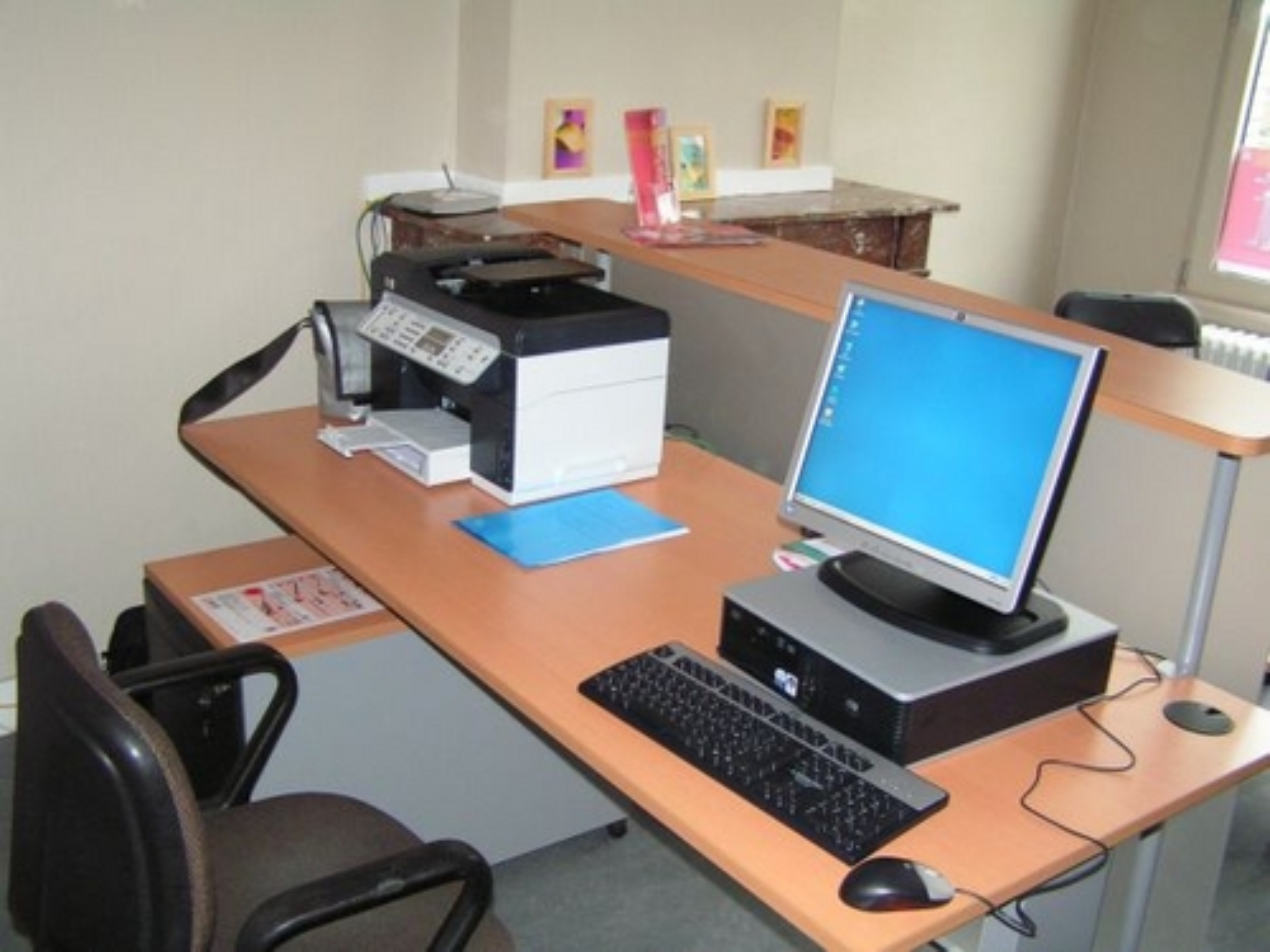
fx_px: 1394
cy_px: 476
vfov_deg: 37.7
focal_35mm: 38
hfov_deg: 49.0
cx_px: 635
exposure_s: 1/40
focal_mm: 6.3
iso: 200
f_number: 2.8
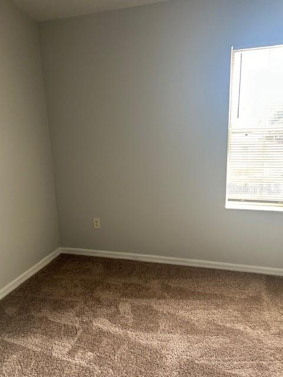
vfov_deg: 67.3
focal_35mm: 26
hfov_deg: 53.1
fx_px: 283
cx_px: 142
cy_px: 188
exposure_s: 1/121
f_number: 1.5
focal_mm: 5.7
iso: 125
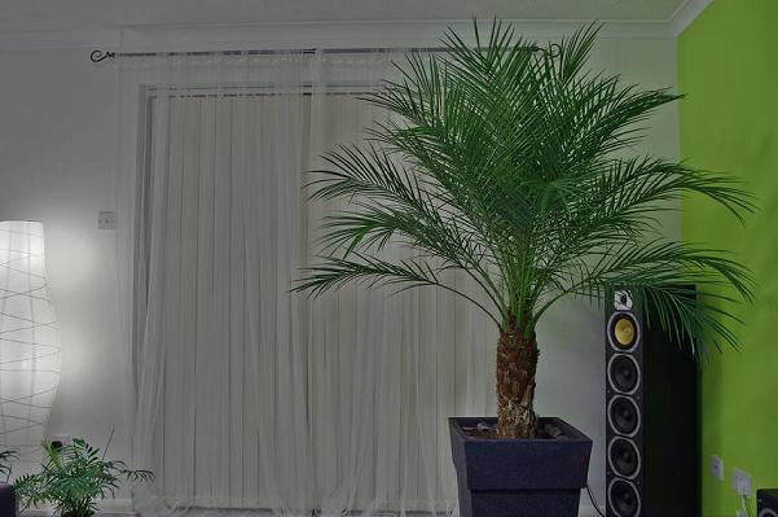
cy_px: 258
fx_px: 669
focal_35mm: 31
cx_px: 389
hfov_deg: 60.4
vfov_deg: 42.2
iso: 200
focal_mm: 21.25
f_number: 5.6
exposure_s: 1/2
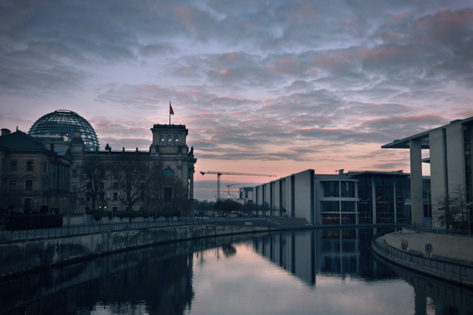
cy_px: 154
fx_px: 506
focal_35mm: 39
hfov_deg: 50.1
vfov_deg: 34.6
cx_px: 232
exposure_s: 1/320
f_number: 4
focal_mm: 25
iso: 320
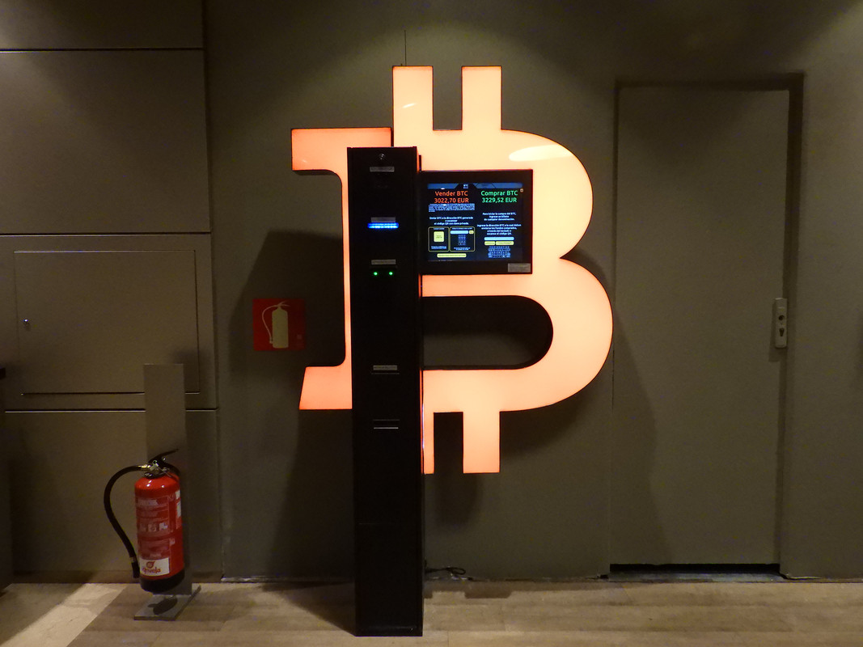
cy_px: 324
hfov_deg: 71.6
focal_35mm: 24
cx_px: 432
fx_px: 598
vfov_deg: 56.8
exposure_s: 1/100
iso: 1600
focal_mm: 4.3
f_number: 3.3
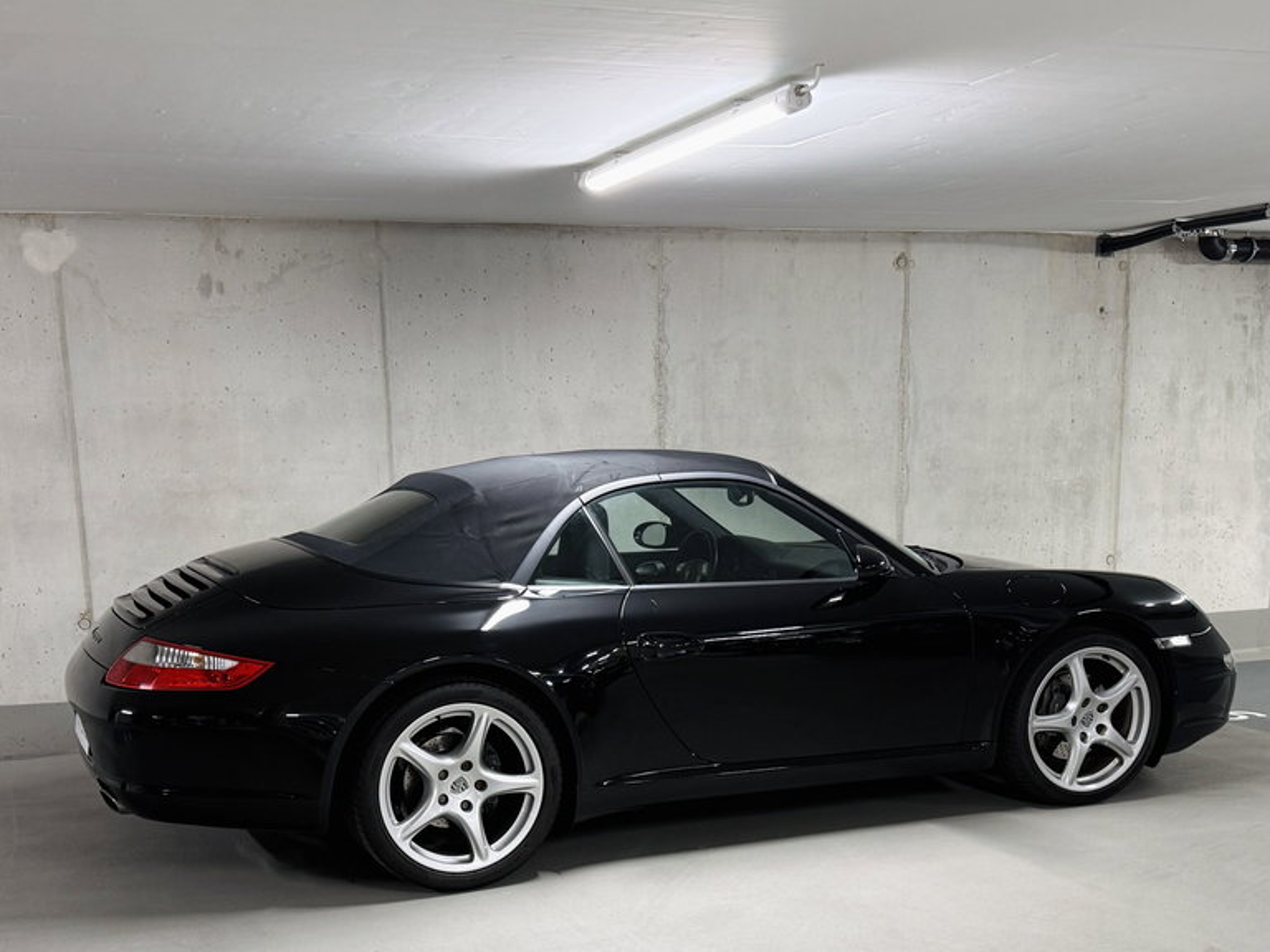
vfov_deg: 56.8
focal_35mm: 24
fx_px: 881
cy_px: 476
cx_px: 635
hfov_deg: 71.6
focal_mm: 6.76
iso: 160
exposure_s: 1/50
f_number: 1.78
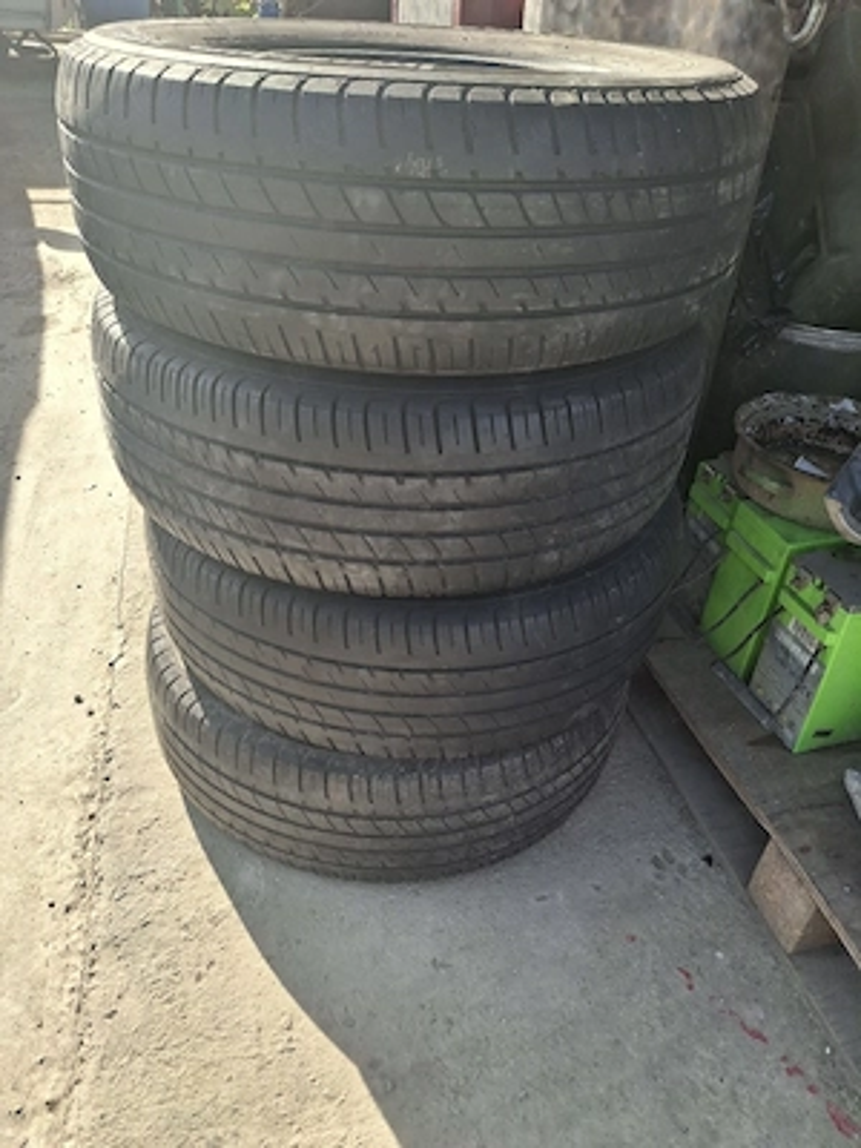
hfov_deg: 54.9
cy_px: 574
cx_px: 430
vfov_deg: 69.4
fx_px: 829
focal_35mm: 25
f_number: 1.8
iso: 32
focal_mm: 4.69
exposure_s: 1/588
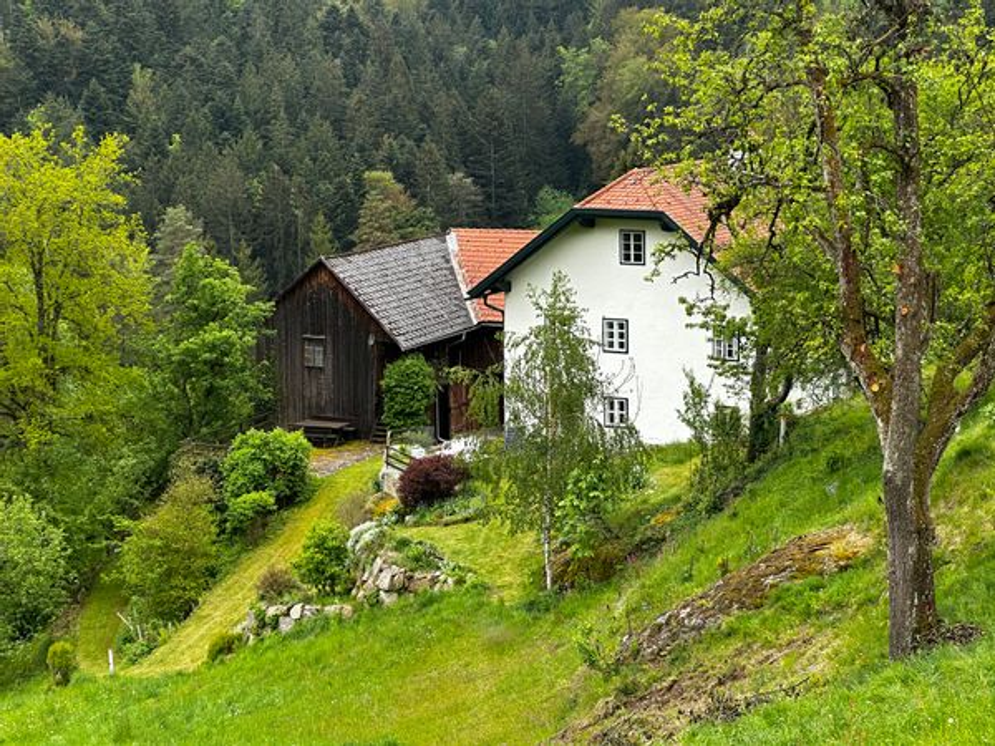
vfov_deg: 19.1
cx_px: 498
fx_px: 2213
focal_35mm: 77
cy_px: 373
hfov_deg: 25.3
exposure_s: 1/166
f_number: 2.8
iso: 32
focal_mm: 9
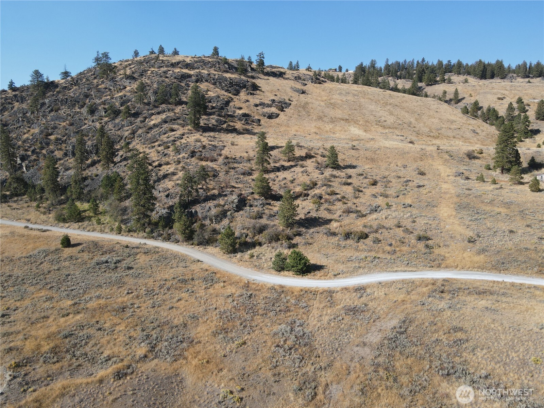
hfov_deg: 71.6
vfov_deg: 56.8
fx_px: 377
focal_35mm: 24
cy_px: 204
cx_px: 272
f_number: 2.8
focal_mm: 4.5
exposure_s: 1/500
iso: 100
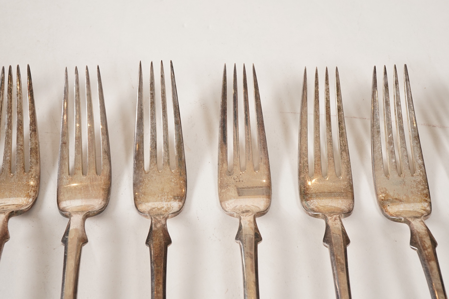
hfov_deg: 43.6
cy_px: 150
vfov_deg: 29.9
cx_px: 224
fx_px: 561
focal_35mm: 45
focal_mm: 30
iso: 400
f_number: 16
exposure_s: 1/125
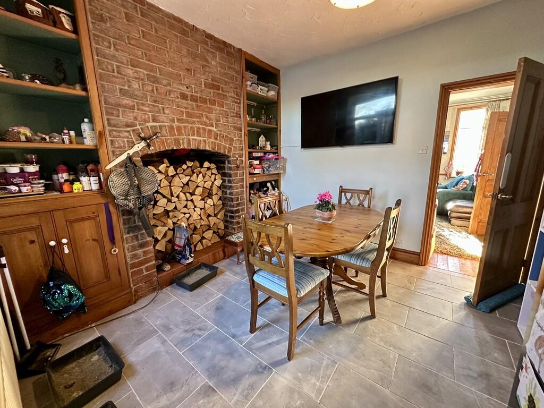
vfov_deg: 85.7
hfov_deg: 102.1
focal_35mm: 14
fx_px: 220
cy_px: 204
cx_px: 272
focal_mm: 2.22
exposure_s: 1/50
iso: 320
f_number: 2.2
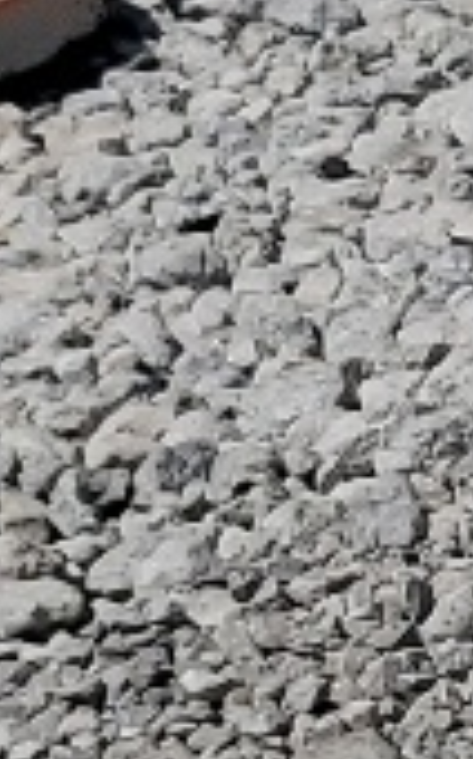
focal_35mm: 259
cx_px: 2682
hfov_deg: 4.2
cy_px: 388
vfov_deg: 8.1
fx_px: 5351
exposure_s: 1/10000
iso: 51
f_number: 1.5
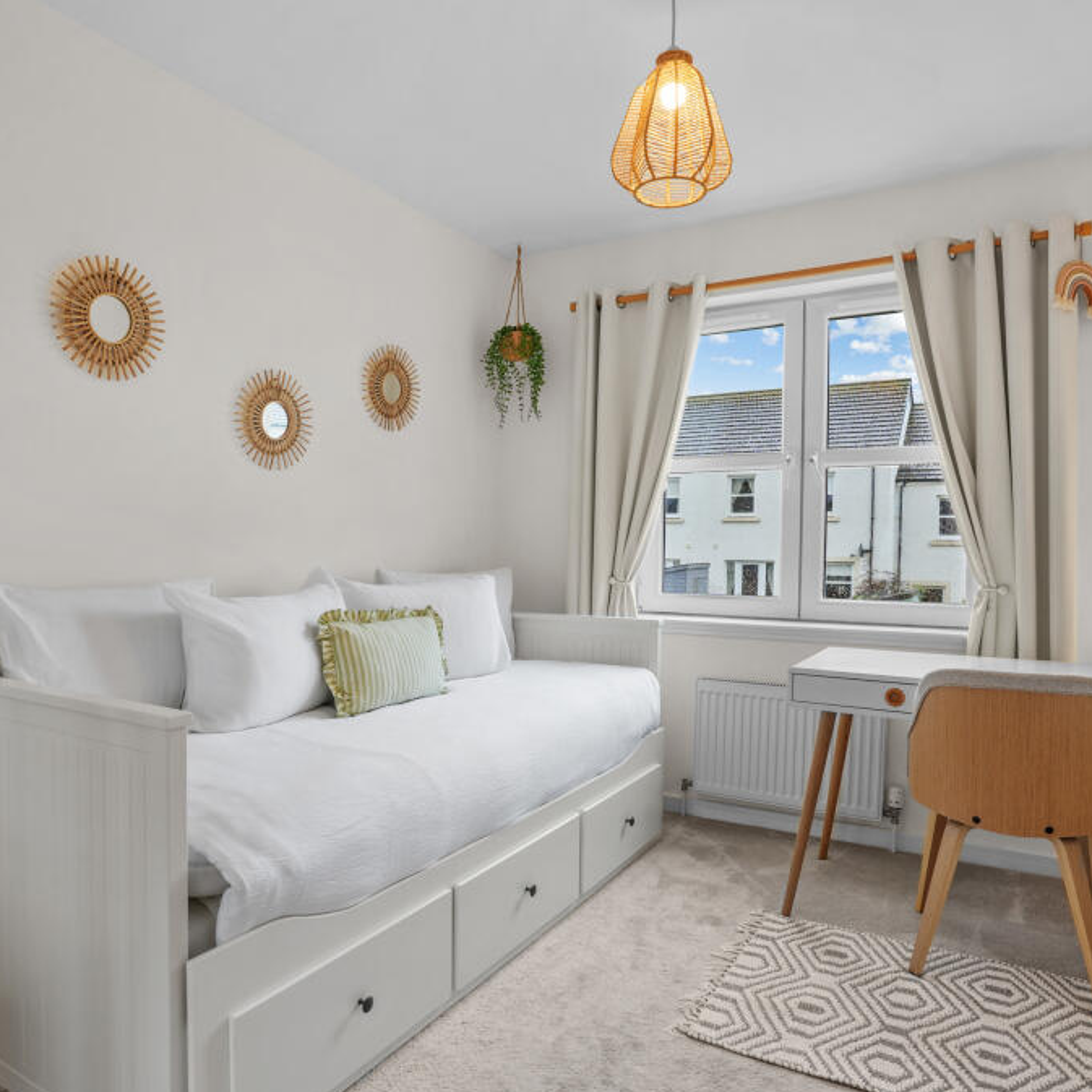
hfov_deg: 69.6
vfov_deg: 69.6
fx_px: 785
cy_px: 552
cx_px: 516
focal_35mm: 22
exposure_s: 1/3
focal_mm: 17
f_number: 8
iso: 250
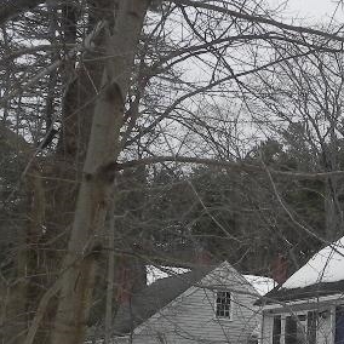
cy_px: 288
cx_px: 346
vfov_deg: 20.6
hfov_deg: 20.2
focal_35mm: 83
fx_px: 933
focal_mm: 4.6
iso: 160
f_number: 6.3
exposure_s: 1/350
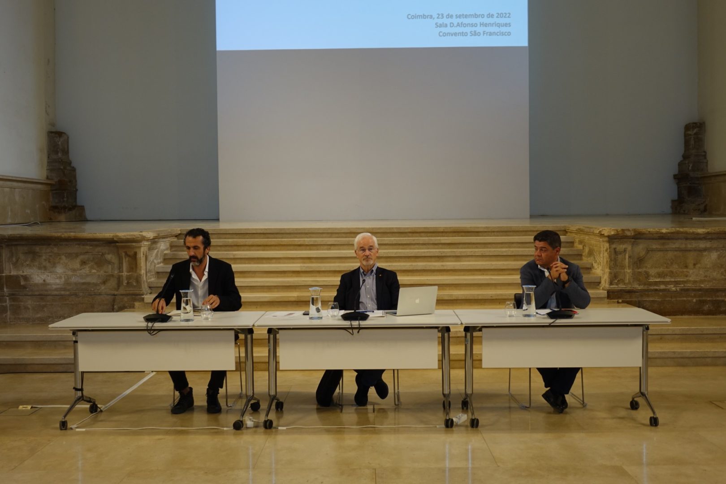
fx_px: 807
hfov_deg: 48.5
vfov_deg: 33.4
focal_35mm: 40
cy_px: 242
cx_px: 363
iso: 250
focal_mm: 14.84
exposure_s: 1/50
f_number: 2.8
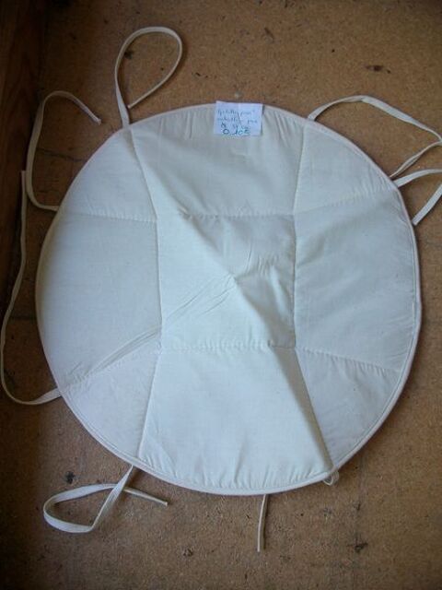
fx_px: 545
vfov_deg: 56.8
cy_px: 295
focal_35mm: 32
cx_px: 221
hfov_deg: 44.2
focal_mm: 5.7
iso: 112
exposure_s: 1/40
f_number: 2.9
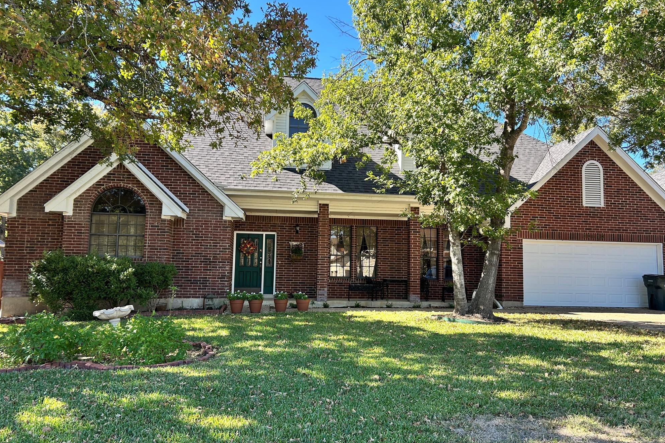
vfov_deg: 46.4
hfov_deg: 65.5
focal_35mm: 28
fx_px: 517
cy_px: 222
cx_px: 338
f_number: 1.5
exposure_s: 1/567
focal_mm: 5.7
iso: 50
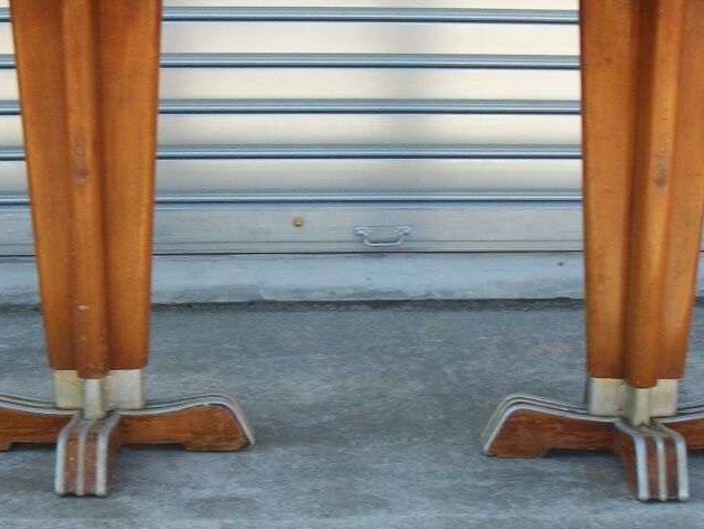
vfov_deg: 22.6
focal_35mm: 65
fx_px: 1322
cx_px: 301
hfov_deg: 29.8
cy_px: 321
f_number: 8.8
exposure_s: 1/50
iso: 80
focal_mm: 5.7
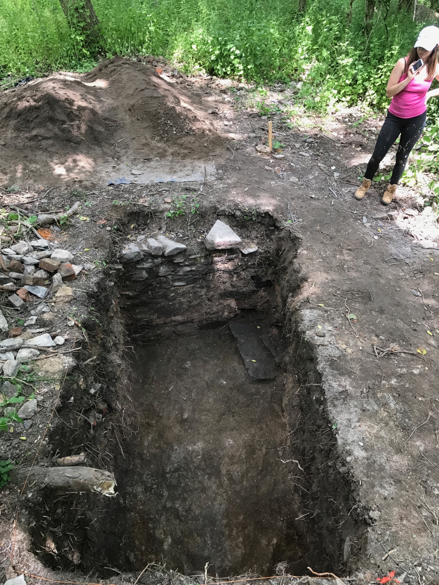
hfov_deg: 49.7
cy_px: 292
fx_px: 473
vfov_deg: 63.4
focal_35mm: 28
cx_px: 220
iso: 32
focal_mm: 3.99
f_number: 1.8
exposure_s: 1/120
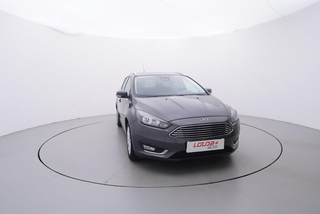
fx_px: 200
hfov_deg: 77.3
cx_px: 160
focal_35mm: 22
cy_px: 107
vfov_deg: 56.2
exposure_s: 1/80
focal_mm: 15
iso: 200
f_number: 5
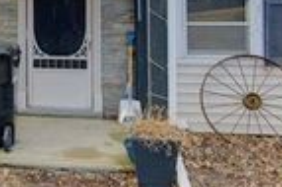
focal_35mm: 49
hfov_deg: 37.0
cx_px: 14
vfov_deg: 25.2
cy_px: -28
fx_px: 383
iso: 1600
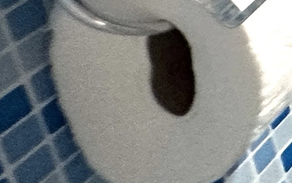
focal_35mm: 98
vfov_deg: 10.5
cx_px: 941
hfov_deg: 10.6
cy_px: -319
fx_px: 780
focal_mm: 2.22
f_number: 2.2
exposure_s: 1/60
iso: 250
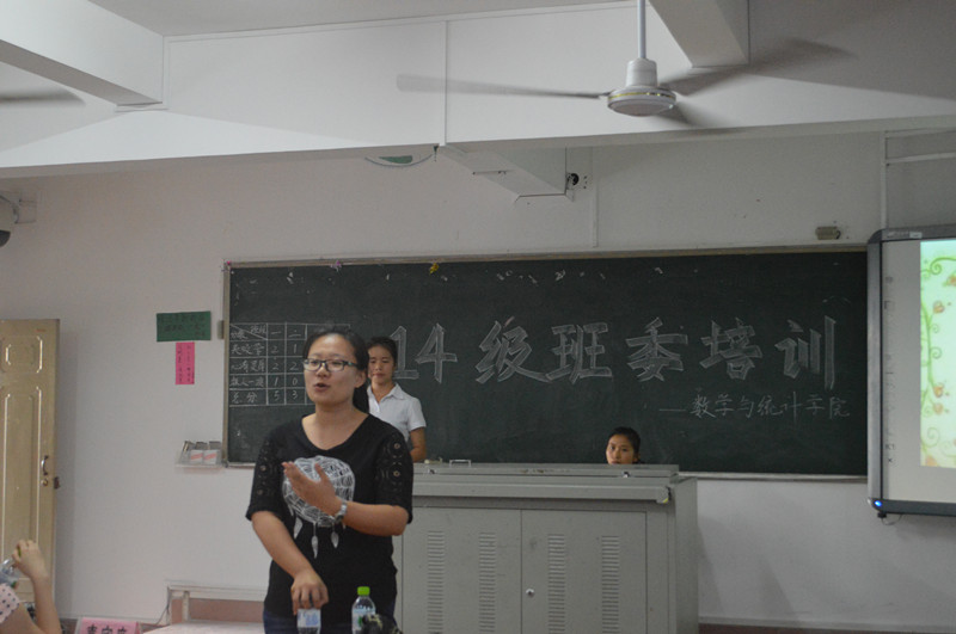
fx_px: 1392
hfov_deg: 37.9
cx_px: 478
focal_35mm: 52
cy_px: 317
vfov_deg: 25.7
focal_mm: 35
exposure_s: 1/80
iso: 3200
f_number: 5
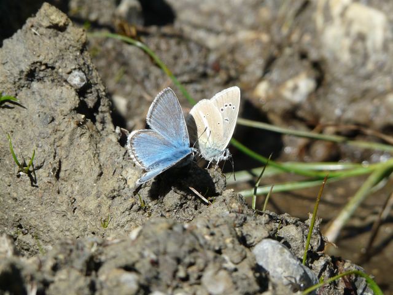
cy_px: 148
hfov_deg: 6.6
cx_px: 196
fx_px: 3395
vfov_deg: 5.0
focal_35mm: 299
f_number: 5.6
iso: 100
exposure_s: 1/500
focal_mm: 49
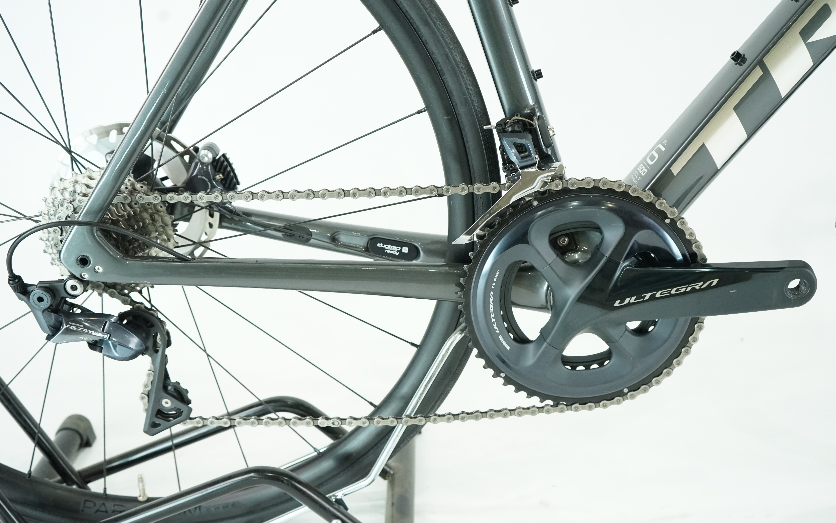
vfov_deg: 32.8
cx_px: 418
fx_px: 889
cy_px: 268
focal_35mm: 39
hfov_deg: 50.4
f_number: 5
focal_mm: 38
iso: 2500
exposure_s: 1/200
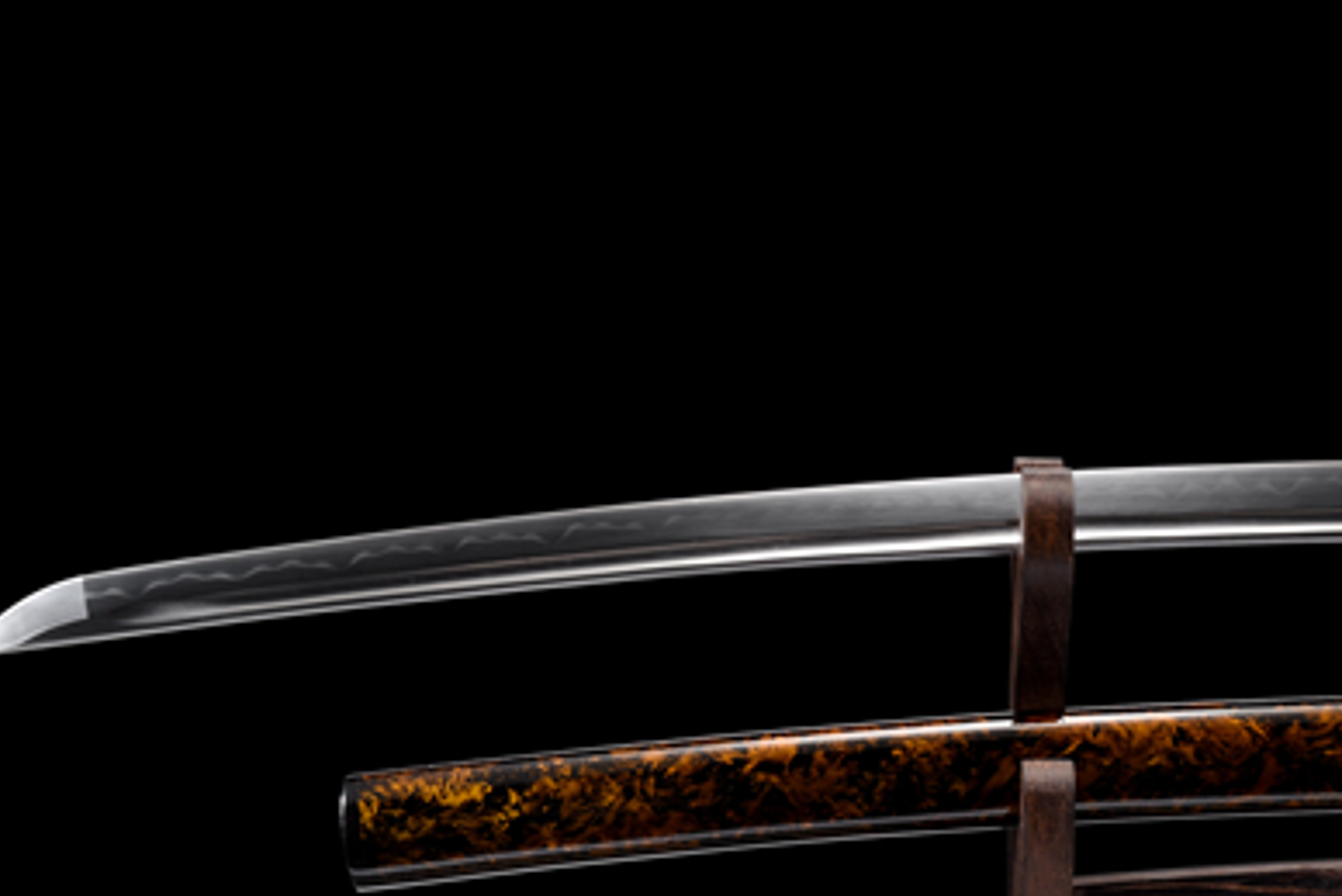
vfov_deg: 10.1
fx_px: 5071
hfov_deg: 14.8
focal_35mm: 136
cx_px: 1377
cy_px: 687
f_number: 8
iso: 200
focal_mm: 60
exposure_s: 1/160
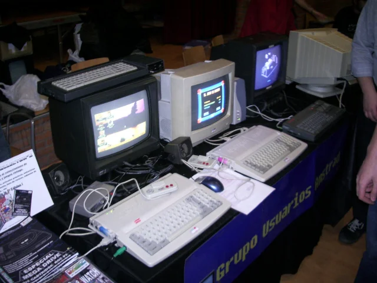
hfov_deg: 52.6
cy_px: 142
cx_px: 188
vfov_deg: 40.7
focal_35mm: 35
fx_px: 381
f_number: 2.6
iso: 200
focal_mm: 5.8
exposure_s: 1/15
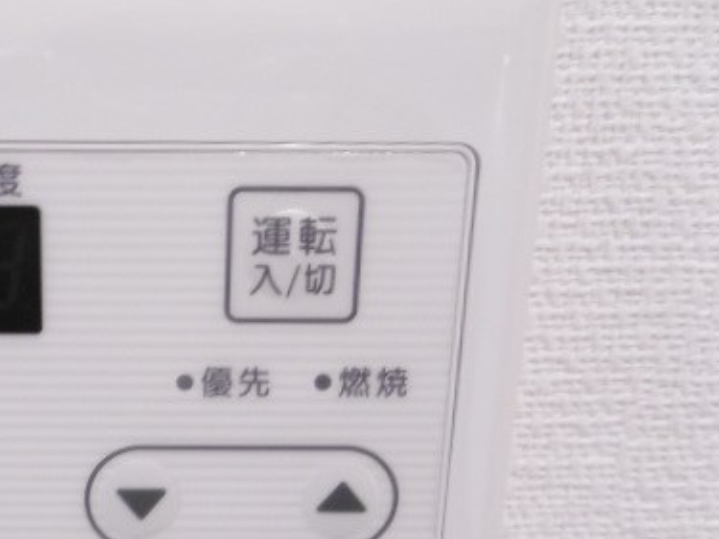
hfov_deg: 42.9
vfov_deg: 34.2
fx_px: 851
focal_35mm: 41
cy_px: 420
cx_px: 107
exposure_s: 1/25
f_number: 3.1
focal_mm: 4.3
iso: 400
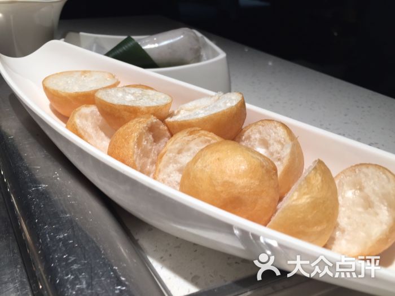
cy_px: 148
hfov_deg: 61.7
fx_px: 331
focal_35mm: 29
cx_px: 198
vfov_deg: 48.2
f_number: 2.2
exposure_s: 1/50
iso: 32
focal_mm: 4.15
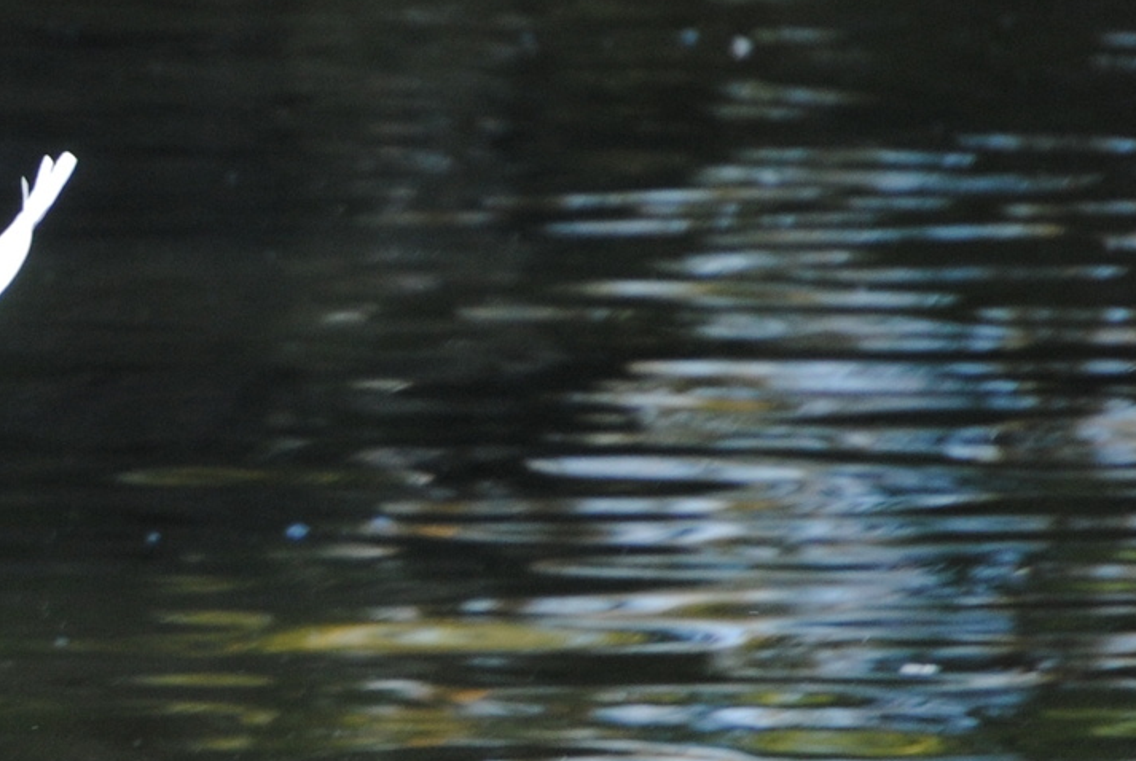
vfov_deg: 1.4
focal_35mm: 973
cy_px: 611
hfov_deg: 2.1
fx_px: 30746
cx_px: -462
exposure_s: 1/500
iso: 250
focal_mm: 185
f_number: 5.6
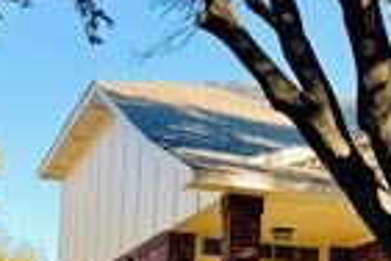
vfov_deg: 13.8
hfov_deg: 18.4
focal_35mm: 96
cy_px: 312
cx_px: 613
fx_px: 1043
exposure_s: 1/286
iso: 40
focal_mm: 5.1
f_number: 1.6
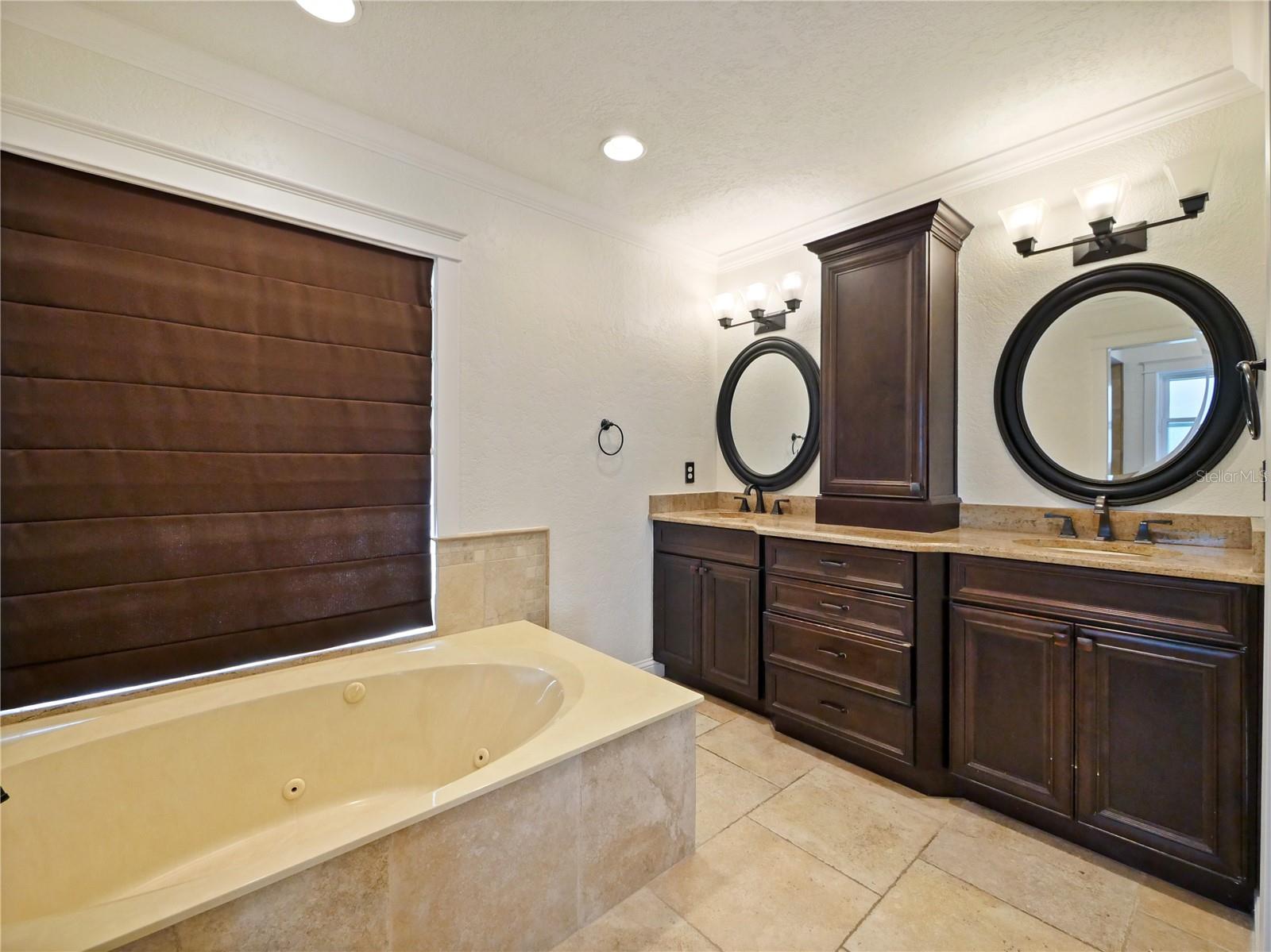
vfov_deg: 85.6
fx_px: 514
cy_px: 476
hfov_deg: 102.1
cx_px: 636
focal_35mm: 14
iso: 1250
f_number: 4
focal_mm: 7
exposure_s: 1/60
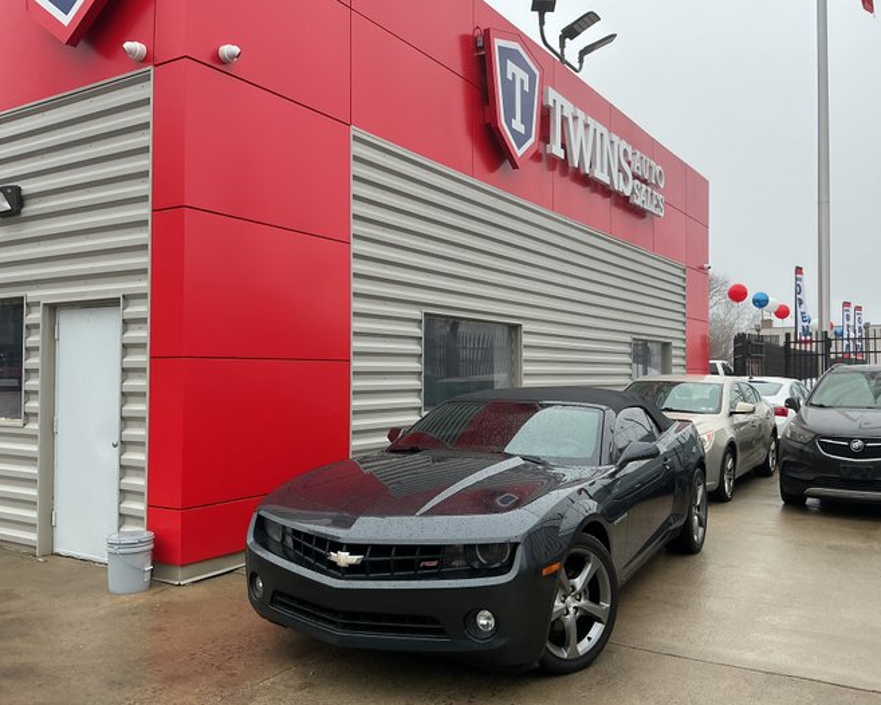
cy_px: 351
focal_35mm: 31
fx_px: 809
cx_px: 479
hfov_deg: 57.1
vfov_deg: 47.1
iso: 25
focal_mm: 3
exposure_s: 1/307
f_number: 1.8
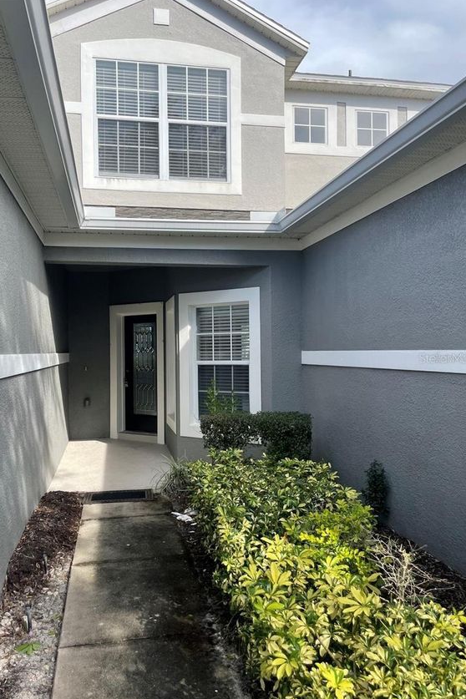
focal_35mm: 28
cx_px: 205
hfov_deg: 46.3
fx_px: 544
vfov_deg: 65.5
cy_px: 358
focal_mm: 4.2
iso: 32
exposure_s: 1/1247
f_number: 1.6
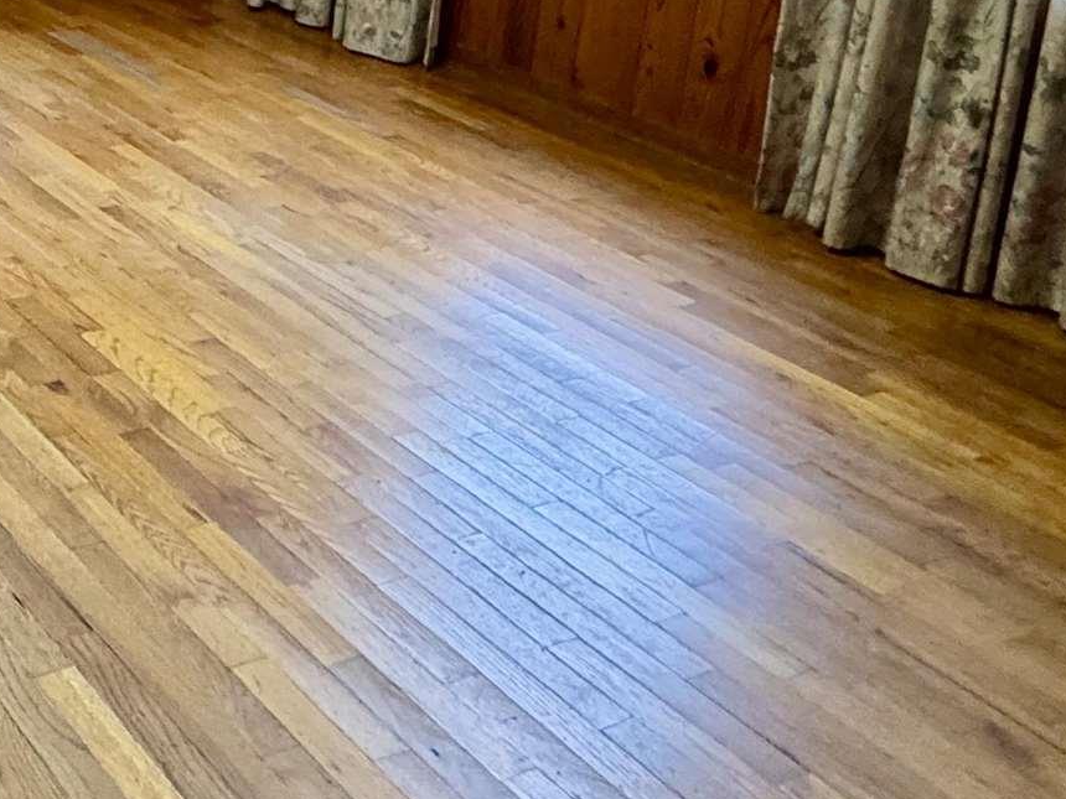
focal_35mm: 50
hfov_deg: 33.2
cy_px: -47
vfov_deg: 27.1
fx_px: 1540
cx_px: -117
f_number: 2.2
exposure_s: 1/60
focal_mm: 2.22
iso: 400
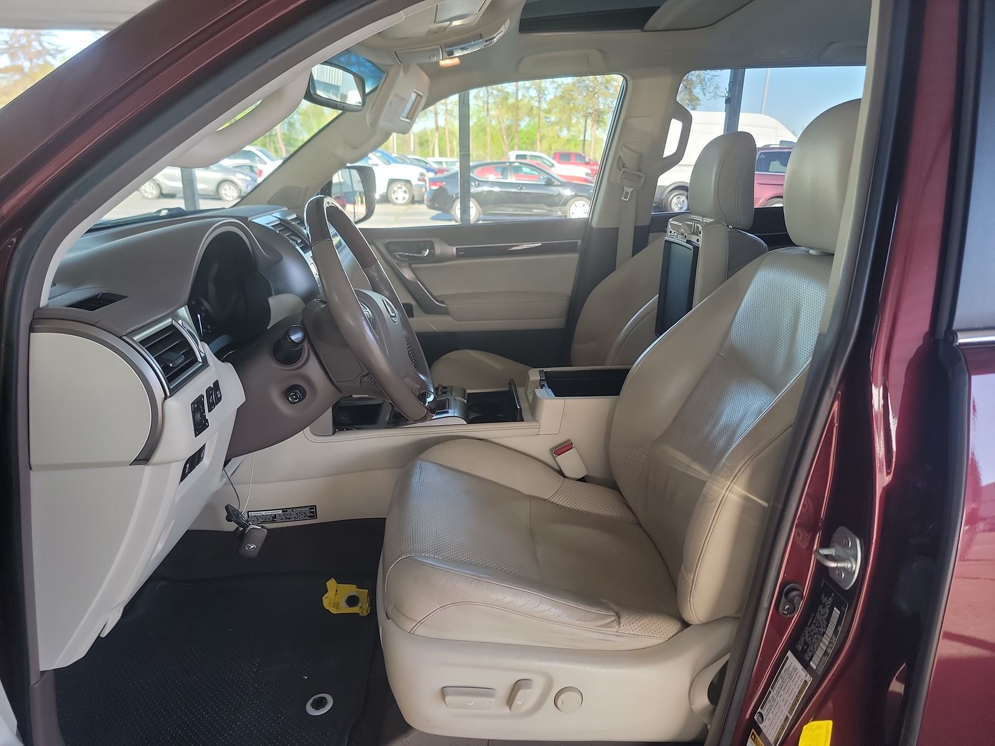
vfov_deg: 56.8
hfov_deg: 71.6
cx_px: 498
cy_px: 373
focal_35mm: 24
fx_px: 690
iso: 75
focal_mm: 6.7
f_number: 1.8
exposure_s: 1/59
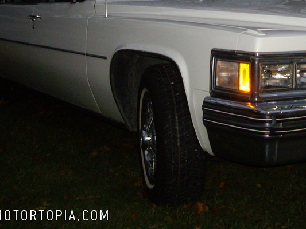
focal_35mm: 73
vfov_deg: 19.7
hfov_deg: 26.3
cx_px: 237
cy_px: 14
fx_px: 645
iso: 400
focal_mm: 7.9
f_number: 2.8
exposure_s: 1/40
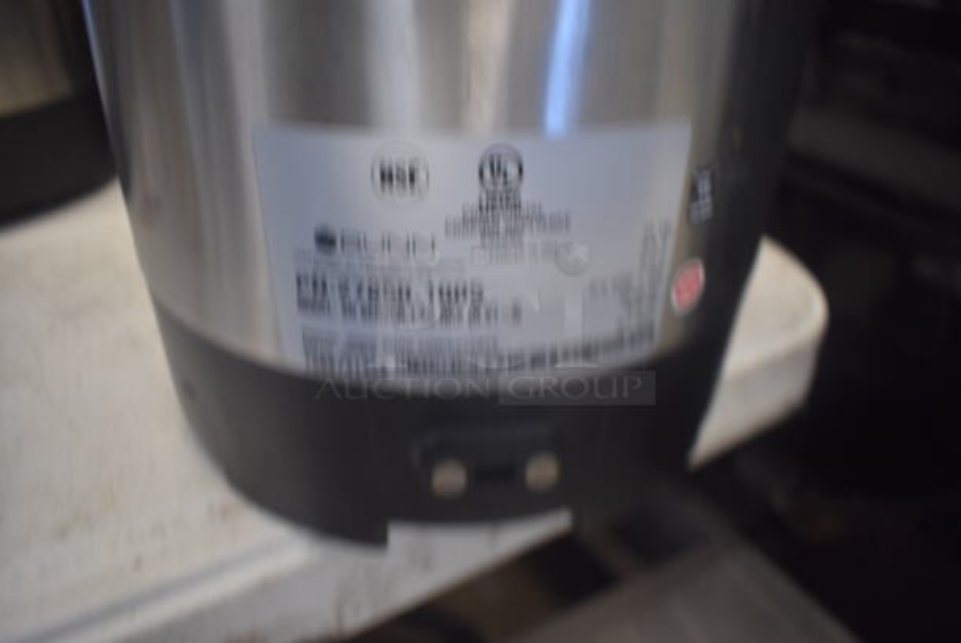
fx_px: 721
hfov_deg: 67.3
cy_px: 322
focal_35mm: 27
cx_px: 480
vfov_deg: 48.0
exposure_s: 1/60
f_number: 4
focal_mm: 18
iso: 800
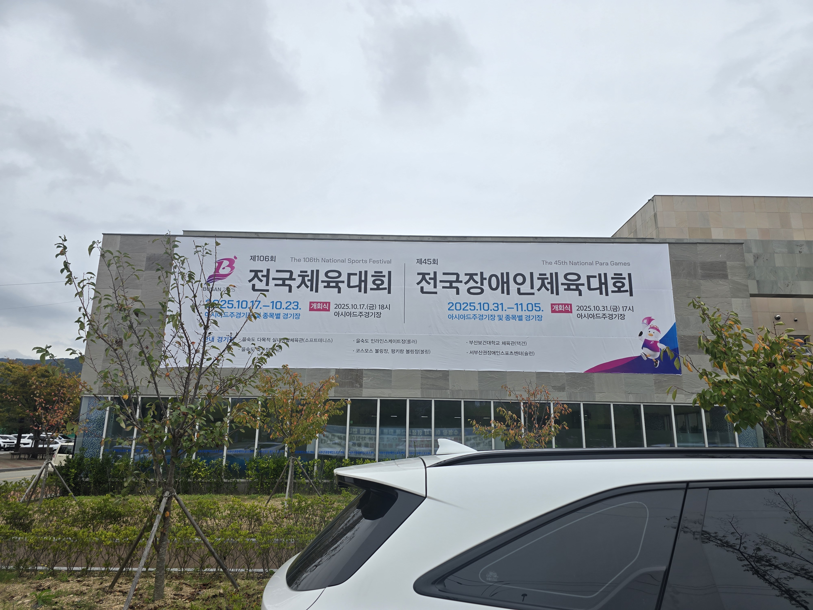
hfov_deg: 73.9
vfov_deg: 58.9
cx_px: 406
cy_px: 305
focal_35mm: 23
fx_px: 540
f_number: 1.7
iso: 12
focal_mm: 6.3
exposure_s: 1/351
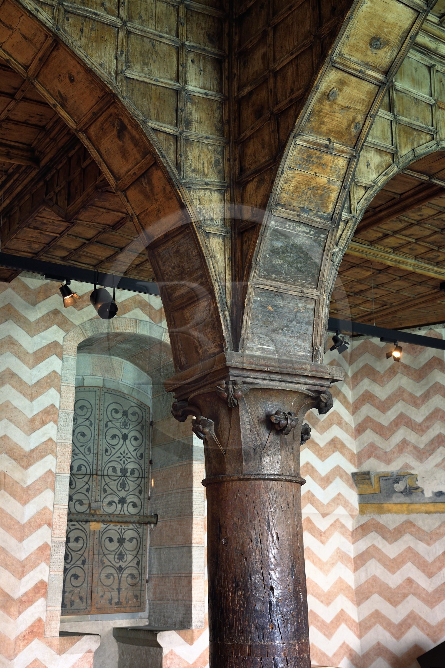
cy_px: 334
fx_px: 891
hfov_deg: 28.1
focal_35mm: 48
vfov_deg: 41.1
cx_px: 222
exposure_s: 1/10
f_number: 8
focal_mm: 48
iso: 800
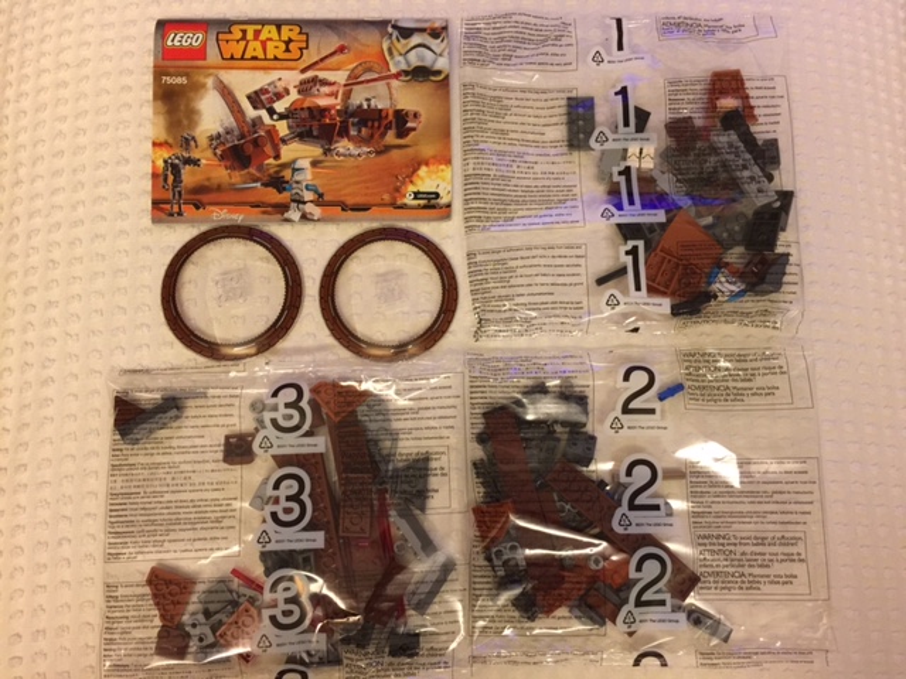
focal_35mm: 29
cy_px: 340
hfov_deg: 61.7
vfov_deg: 48.2
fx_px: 759
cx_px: 453
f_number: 2.2
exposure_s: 1/10
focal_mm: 4.15
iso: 100
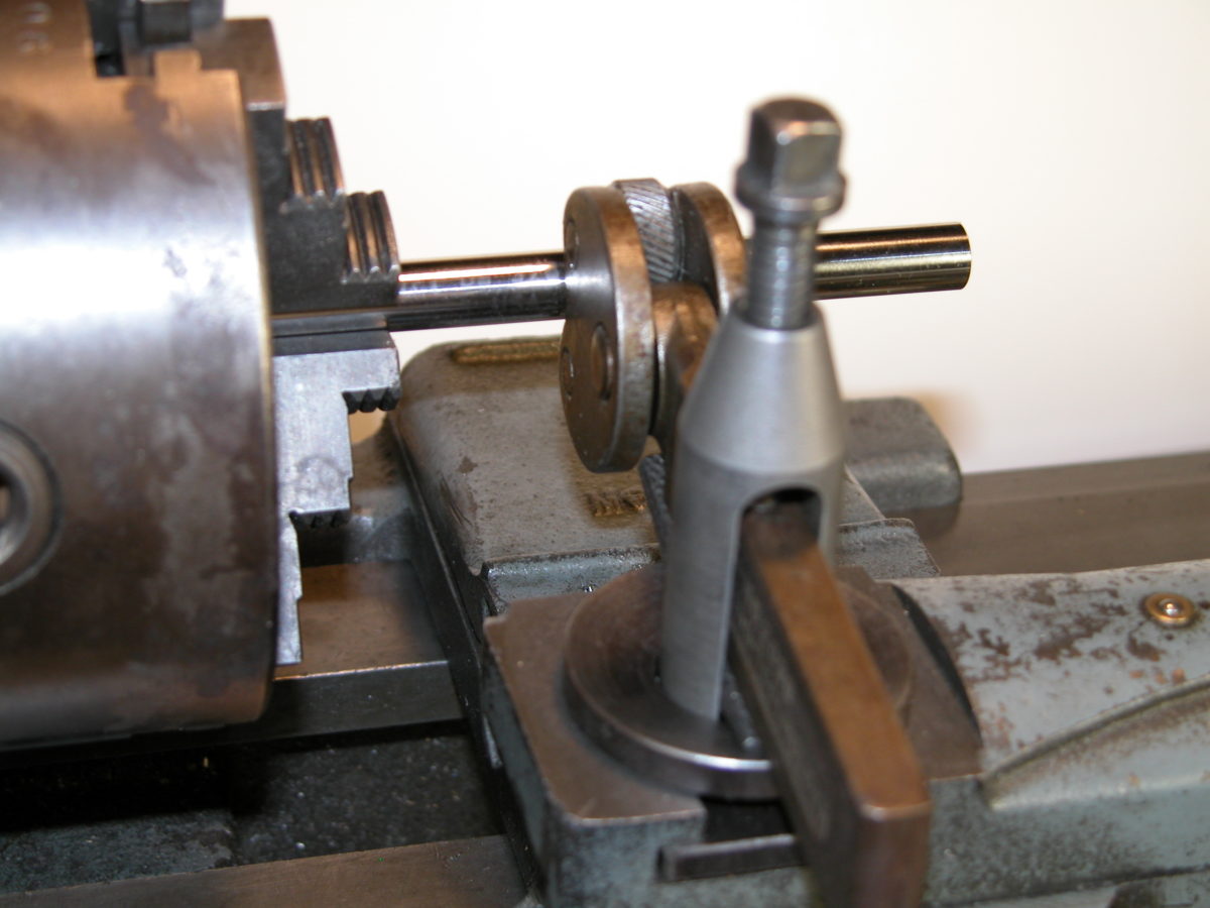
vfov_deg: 18.2
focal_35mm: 81
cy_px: 454
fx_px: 2831
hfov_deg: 24.1
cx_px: 605
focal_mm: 21
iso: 100
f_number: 3.5
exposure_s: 1/60.3
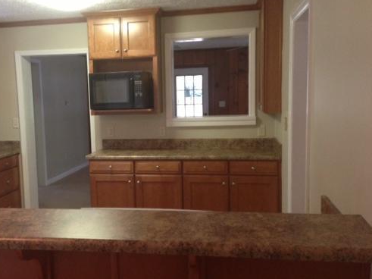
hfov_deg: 43.5
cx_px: 136
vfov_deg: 33.6
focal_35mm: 43
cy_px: 141
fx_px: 462
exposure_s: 1/20
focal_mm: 4.13
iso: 200
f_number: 2.4
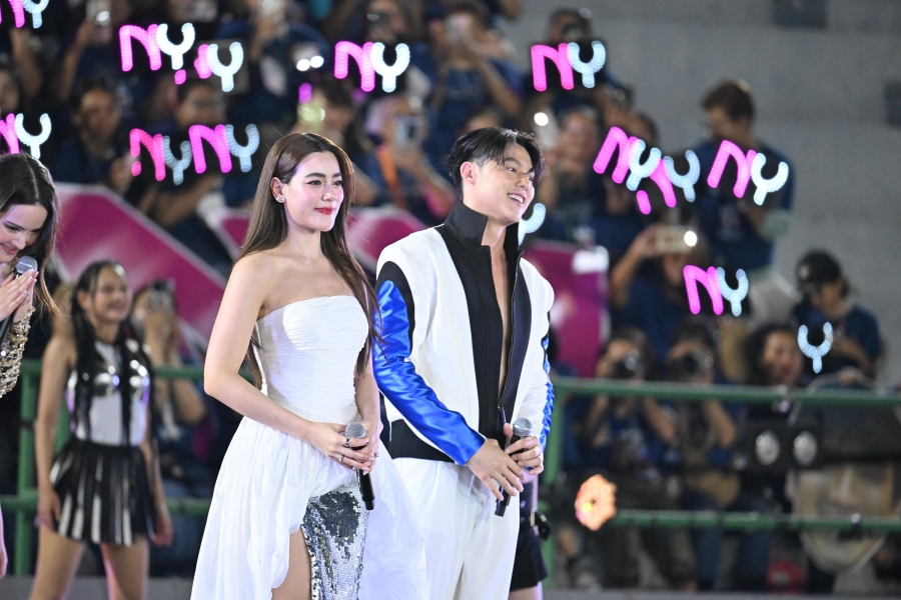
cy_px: 300
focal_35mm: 400
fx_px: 10010
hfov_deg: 5.2
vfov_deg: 3.4
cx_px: 450
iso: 5000
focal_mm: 400
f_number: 4.5
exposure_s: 1/1250
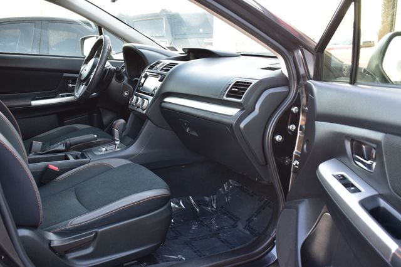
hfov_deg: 53.2
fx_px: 401
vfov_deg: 36.8
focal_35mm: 36
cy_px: 134
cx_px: 200
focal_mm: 24
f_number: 7.1
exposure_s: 1/30
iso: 400
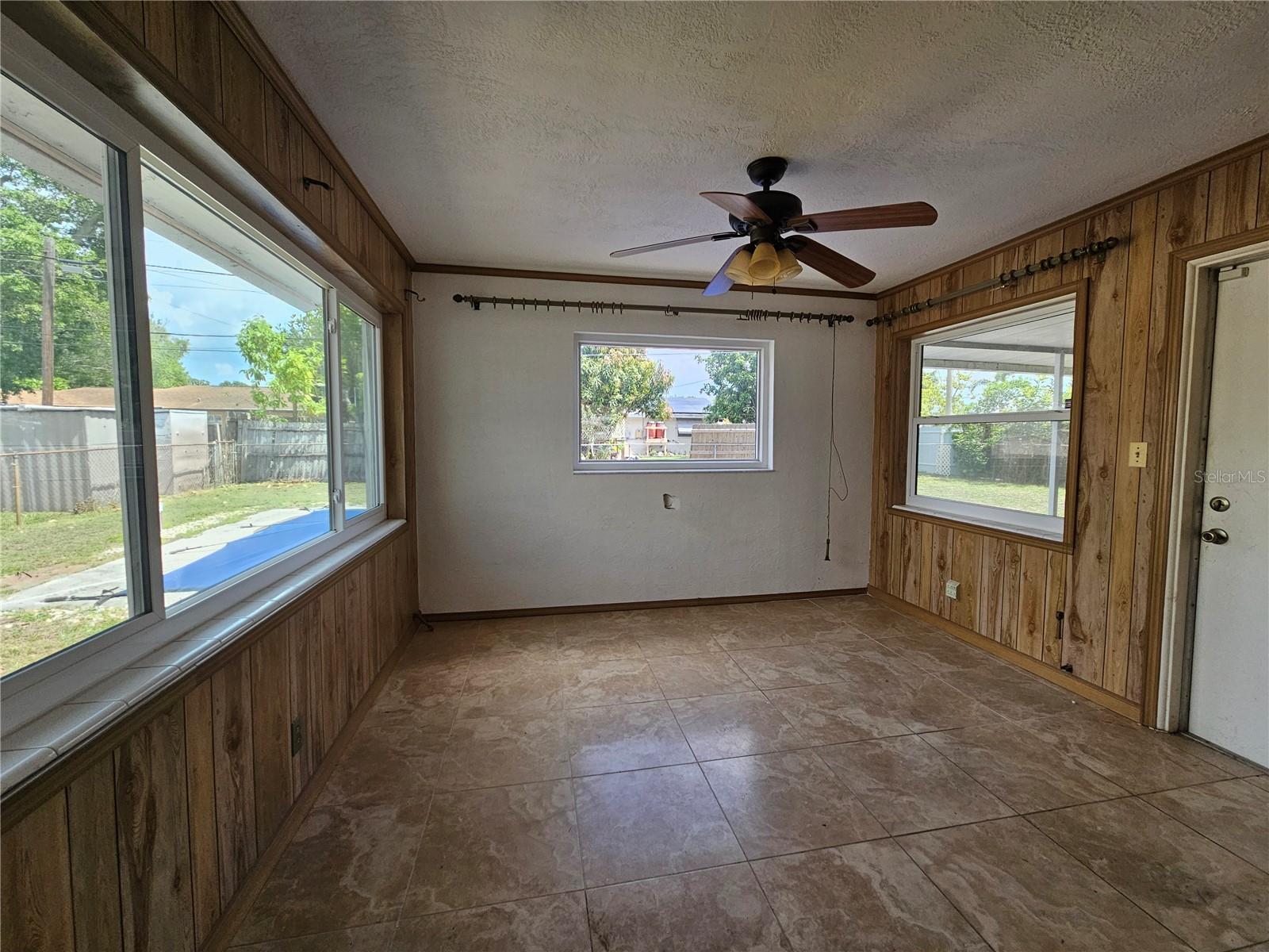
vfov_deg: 89.9
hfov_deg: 106.2
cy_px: 476
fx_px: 477
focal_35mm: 13
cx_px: 634
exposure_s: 1/359
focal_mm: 2.2
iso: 100
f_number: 2.2
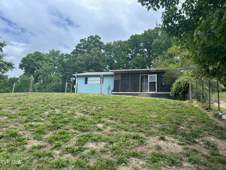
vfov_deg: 53.1
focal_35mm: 26
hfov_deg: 67.3
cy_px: 85
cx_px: 113
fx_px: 170
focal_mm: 5.7
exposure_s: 1/1972
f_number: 1.5
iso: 50
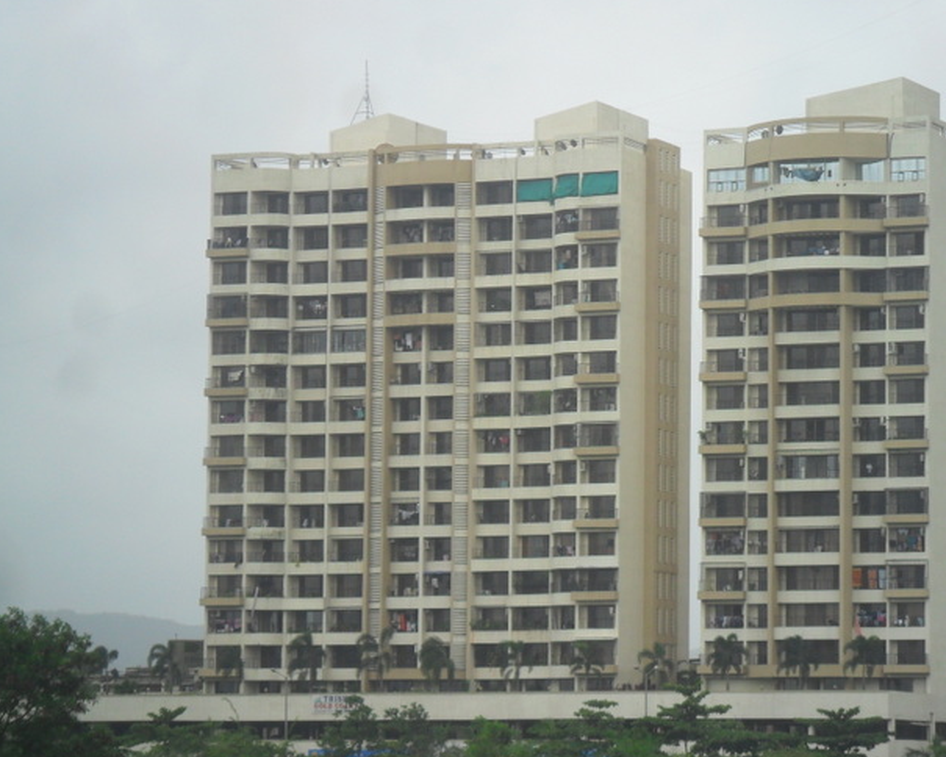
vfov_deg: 10.2
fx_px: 4228
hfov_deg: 12.8
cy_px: 383
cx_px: 596
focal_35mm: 151
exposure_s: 1/350
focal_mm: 21
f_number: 5.4
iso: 100
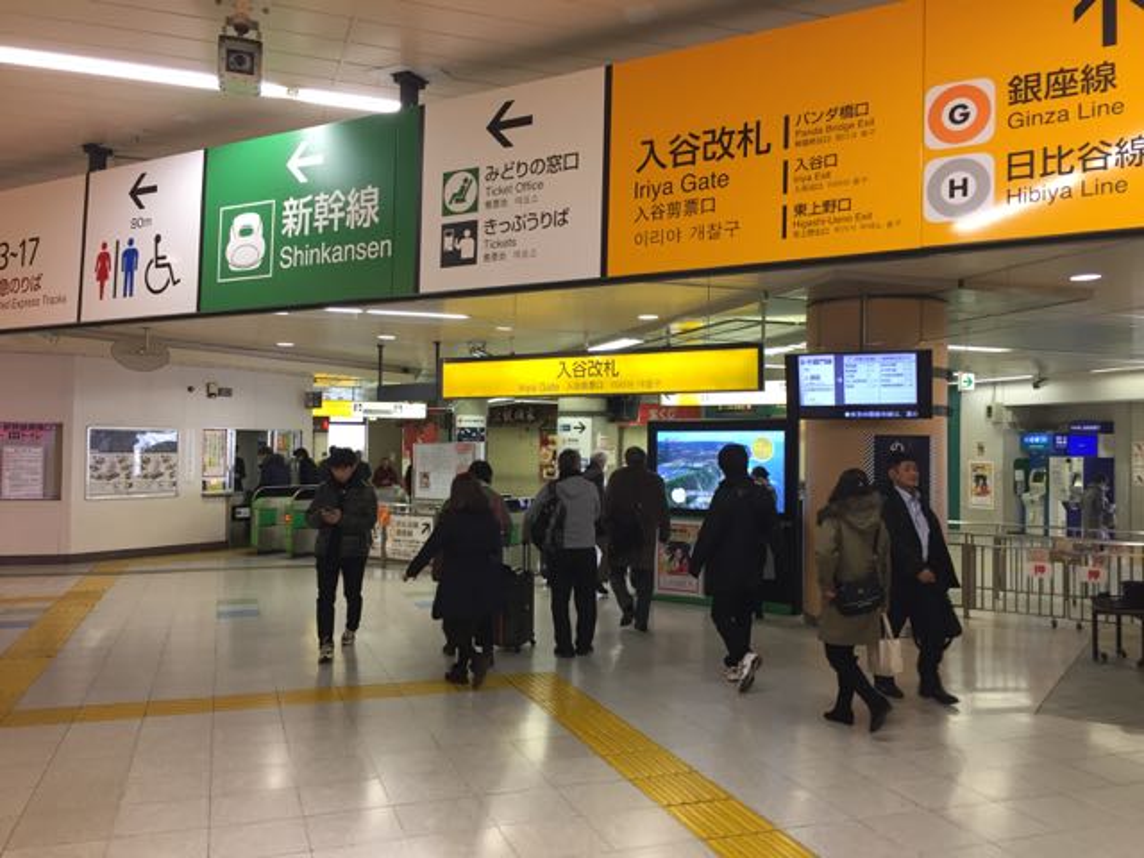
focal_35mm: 29
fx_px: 958
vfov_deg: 48.2
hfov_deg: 61.7
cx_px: 572
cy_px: 429
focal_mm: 4.15
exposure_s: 1/30
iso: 32
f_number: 2.2
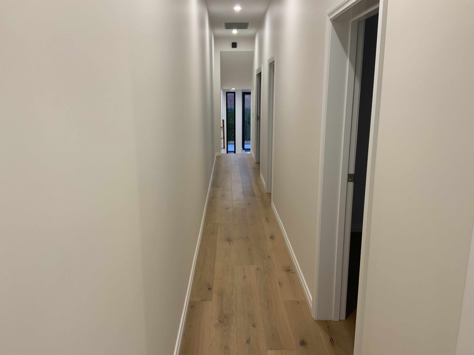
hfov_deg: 61.7
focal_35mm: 29
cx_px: 237
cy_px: 178
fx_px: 397
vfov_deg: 48.2
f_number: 1.8
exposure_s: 1/50
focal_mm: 3
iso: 64
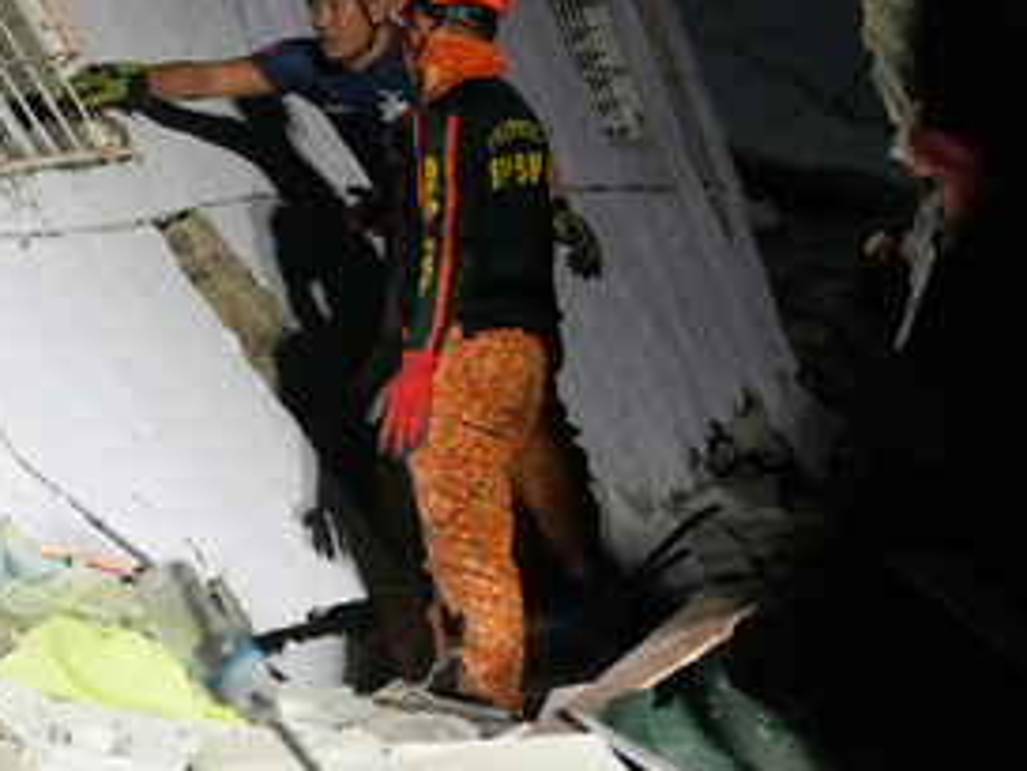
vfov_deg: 8.3
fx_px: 5343
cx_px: 342
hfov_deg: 11.0
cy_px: 276
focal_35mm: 180
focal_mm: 100
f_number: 4.5
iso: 6400
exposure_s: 1/1000
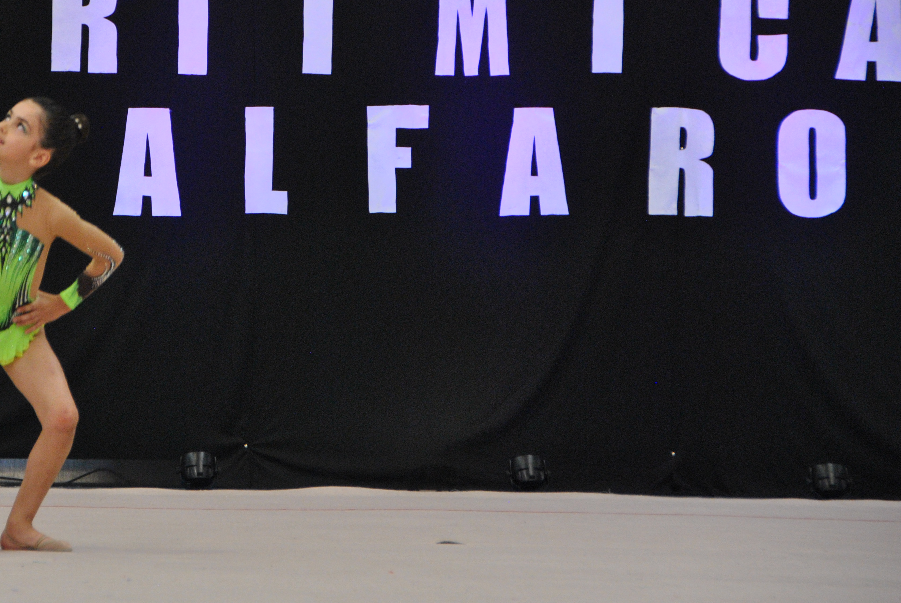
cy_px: 195
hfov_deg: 9.2
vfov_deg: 6.1
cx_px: 247
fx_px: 5612
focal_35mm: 224
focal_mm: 102
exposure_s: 1/160
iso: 800
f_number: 5.6
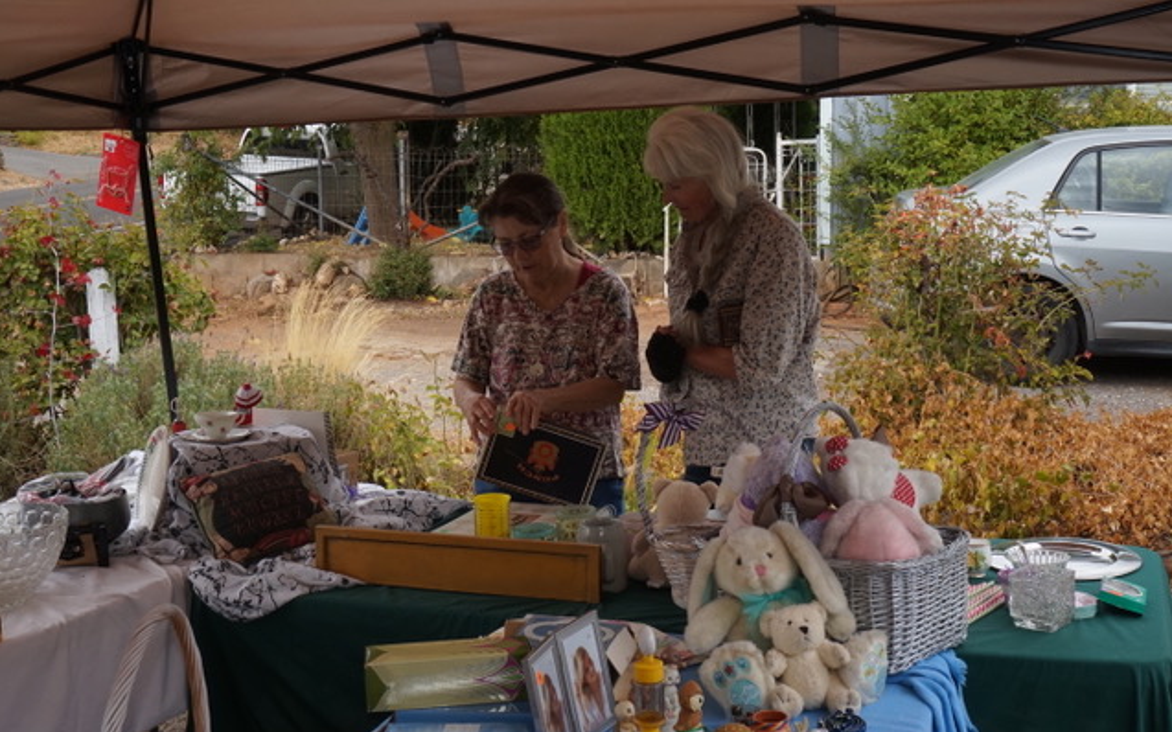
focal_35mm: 45
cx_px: 585
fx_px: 1422
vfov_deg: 28.9
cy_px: 348
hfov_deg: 44.8
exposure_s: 1/100
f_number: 14
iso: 400
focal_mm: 29
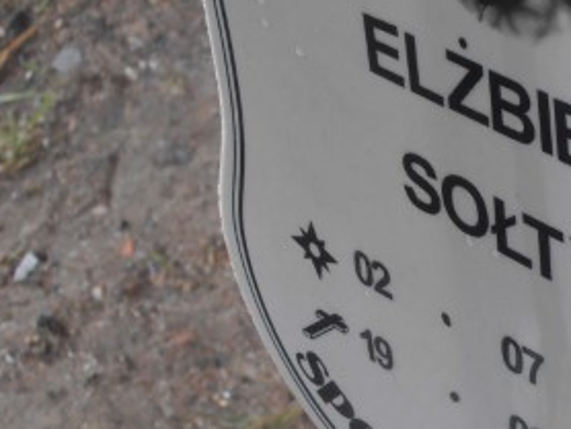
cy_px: 250
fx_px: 2163
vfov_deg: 11.3
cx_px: 561
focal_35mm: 131
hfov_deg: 14.8
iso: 80
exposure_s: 1/80
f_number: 4.5
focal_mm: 10.04
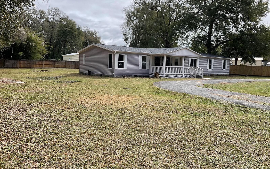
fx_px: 228
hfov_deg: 61.2
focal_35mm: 31
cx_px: 135
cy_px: 86
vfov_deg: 40.6
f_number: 1.8
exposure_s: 1/1451
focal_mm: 3
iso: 16
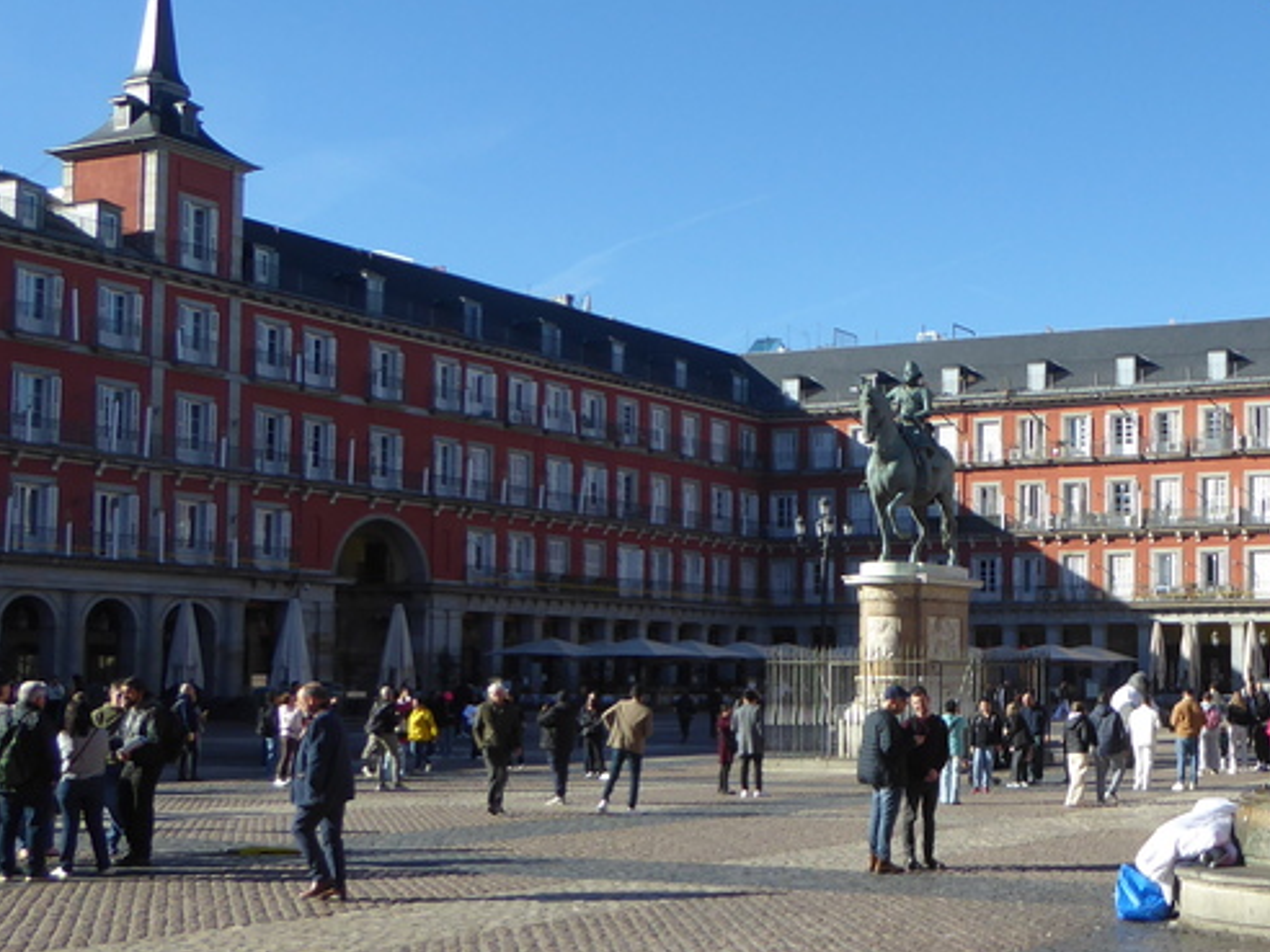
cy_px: 591
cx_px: 1128
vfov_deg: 27.9
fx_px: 1908
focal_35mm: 52
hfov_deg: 34.9
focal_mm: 4.3
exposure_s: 1/640
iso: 80
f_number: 3.3
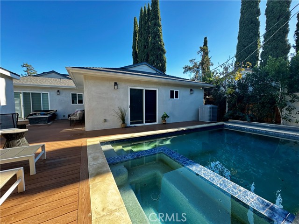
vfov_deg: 85.7
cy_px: 112
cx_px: 150
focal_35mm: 14
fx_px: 121
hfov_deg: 102.1
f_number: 2.2
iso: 40
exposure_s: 1/234
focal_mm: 2.22
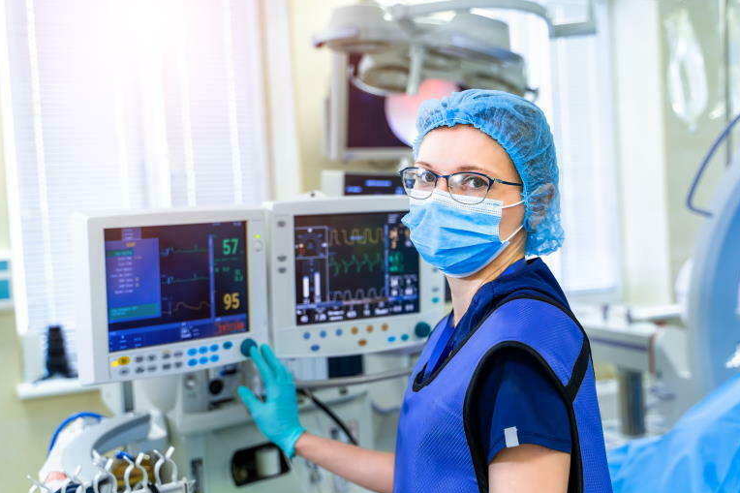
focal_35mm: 44
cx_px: 385
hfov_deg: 44.5
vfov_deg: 30.5
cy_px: 257
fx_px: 904
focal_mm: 42
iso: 800
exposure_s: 1/160
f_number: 3.2
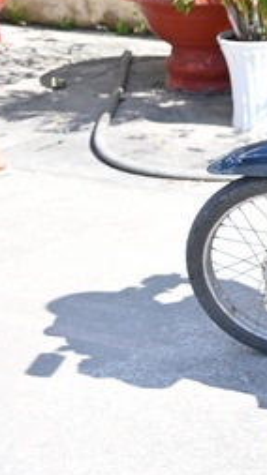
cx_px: 594
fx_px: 1185
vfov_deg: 22.4
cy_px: 107
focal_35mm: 94
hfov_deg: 11.2
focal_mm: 35
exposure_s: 1/250
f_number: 4
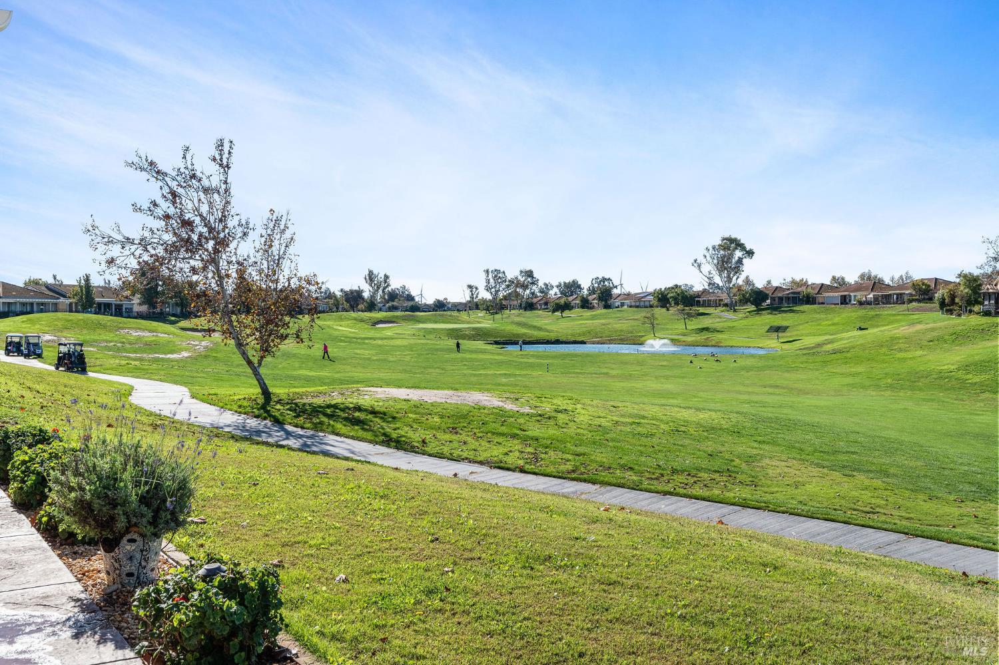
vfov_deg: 37.8
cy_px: 332
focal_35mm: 35
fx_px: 971
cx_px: 500
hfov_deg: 54.5
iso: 640
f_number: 10
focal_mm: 35
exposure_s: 1/400
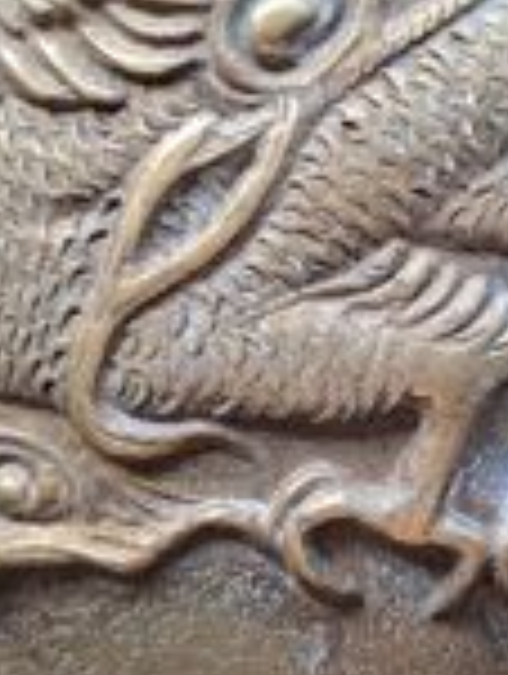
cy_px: 302
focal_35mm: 80
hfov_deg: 18.3
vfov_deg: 24.4
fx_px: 1561
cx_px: 414
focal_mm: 4.65
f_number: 1.8
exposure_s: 1/50
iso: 80
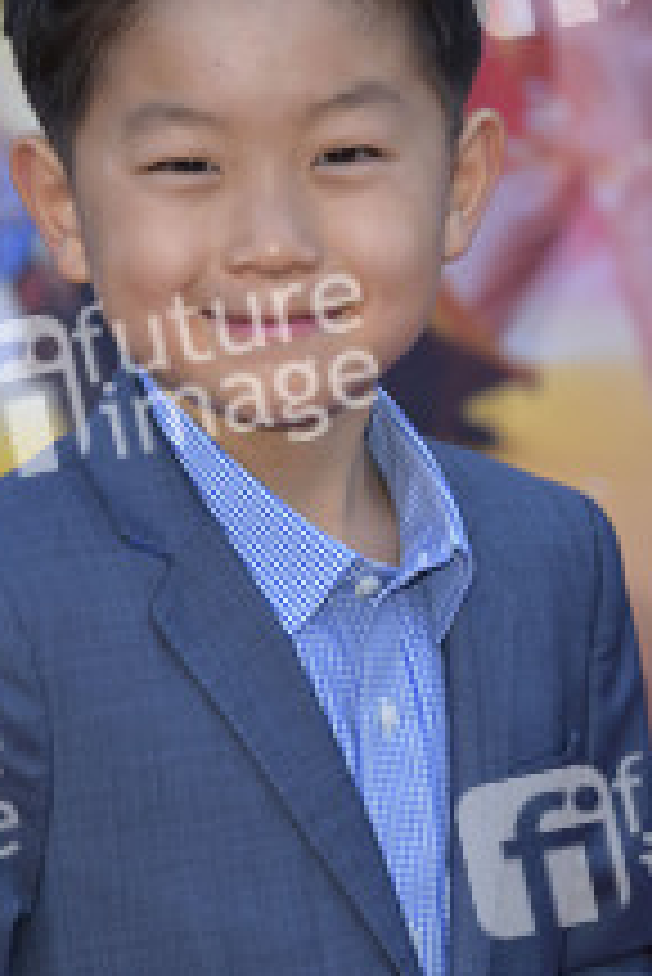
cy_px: 607
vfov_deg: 7.4
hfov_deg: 5.0
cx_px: 281
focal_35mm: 277
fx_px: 7513
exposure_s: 1/250
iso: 320
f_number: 6.3
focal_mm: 150
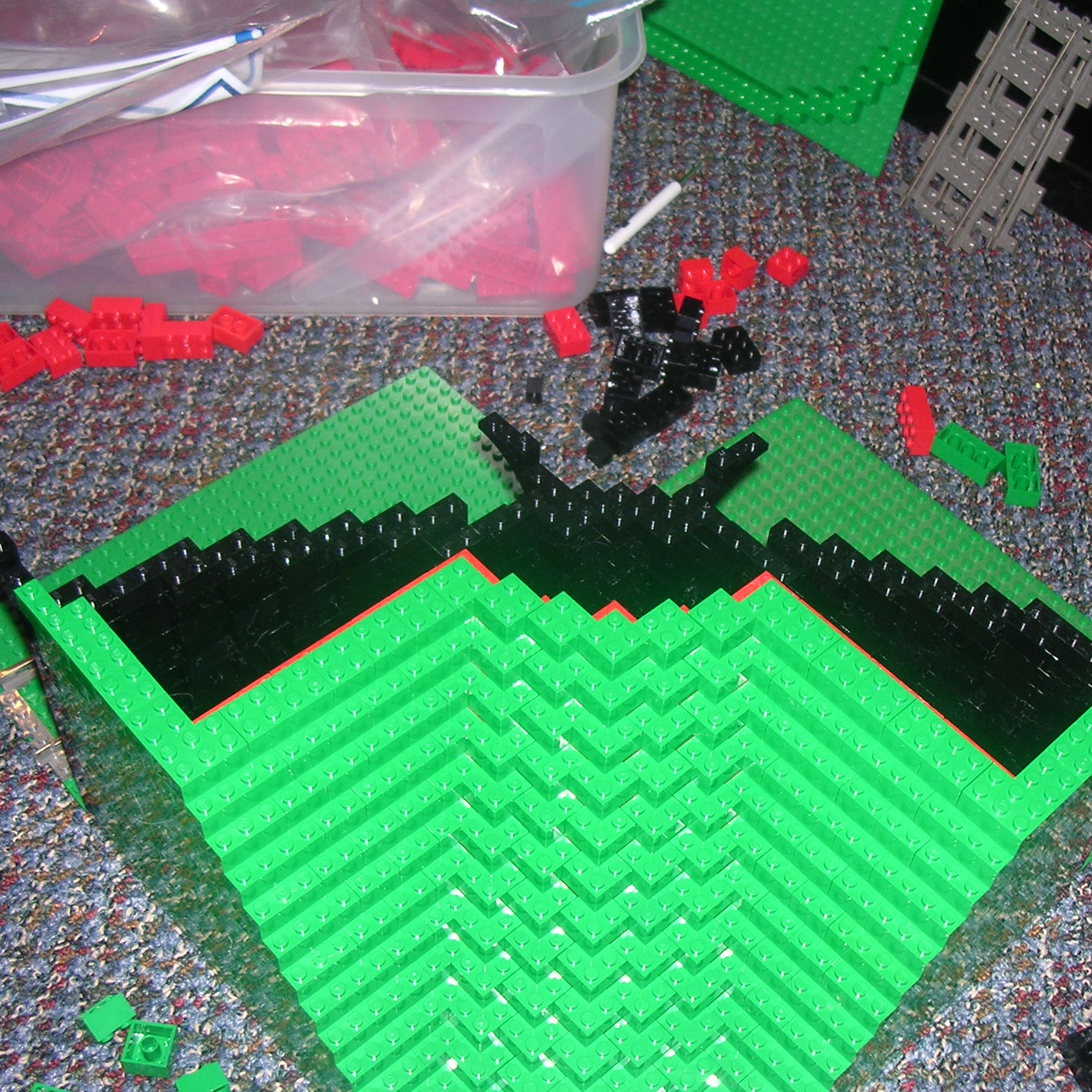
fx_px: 1606
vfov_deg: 37.6
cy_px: 546
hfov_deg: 37.4
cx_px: 648
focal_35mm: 45
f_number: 2.8
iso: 100
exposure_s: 1/60.1
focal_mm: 5.8
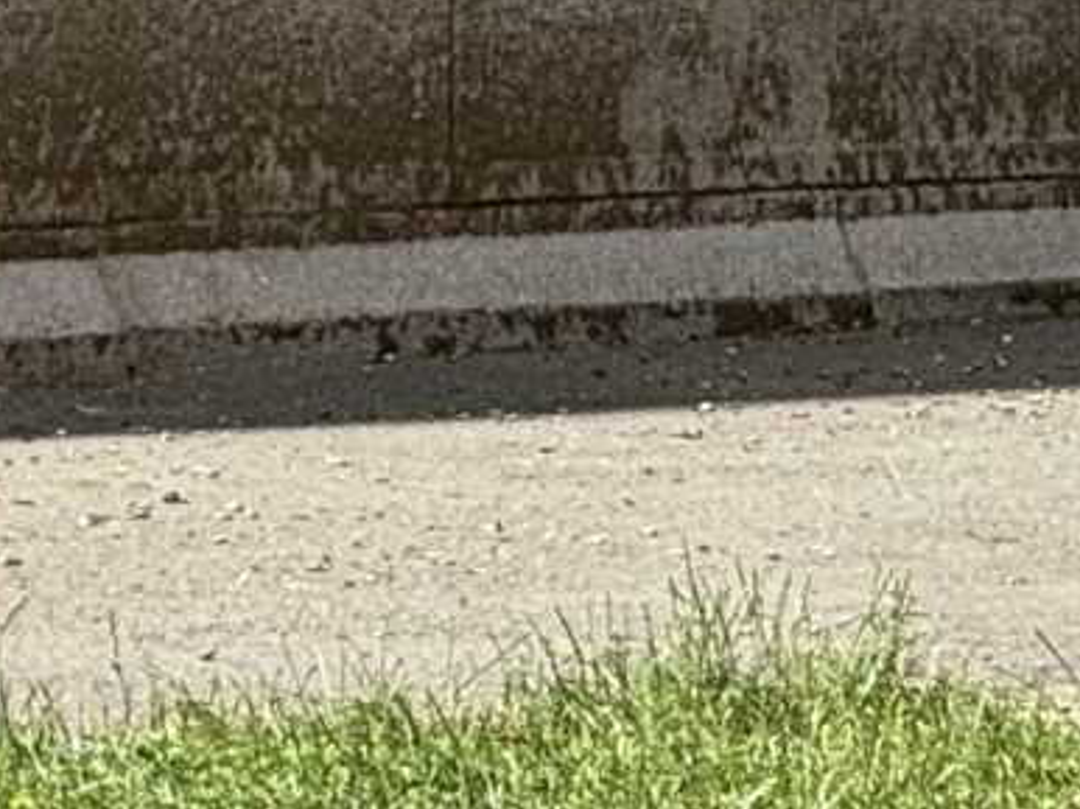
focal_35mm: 511
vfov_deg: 2.9
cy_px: -372
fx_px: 15933
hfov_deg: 3.8
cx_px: -1200
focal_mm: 9
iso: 25
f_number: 2.8
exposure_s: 1/412
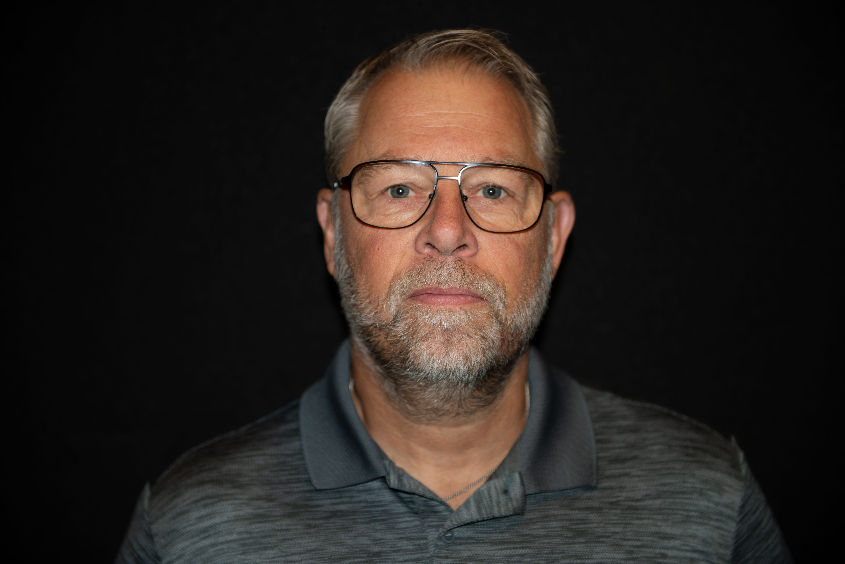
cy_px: 282
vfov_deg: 19.5
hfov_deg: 28.8
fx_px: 1643
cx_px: 422
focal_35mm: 70
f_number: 2.8
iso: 100
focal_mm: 70
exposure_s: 1/60
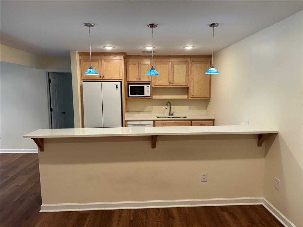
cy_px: 114
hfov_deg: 71.6
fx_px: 210
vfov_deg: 56.8
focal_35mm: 24
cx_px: 152
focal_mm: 6.86
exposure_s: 1/120
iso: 125
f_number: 1.78
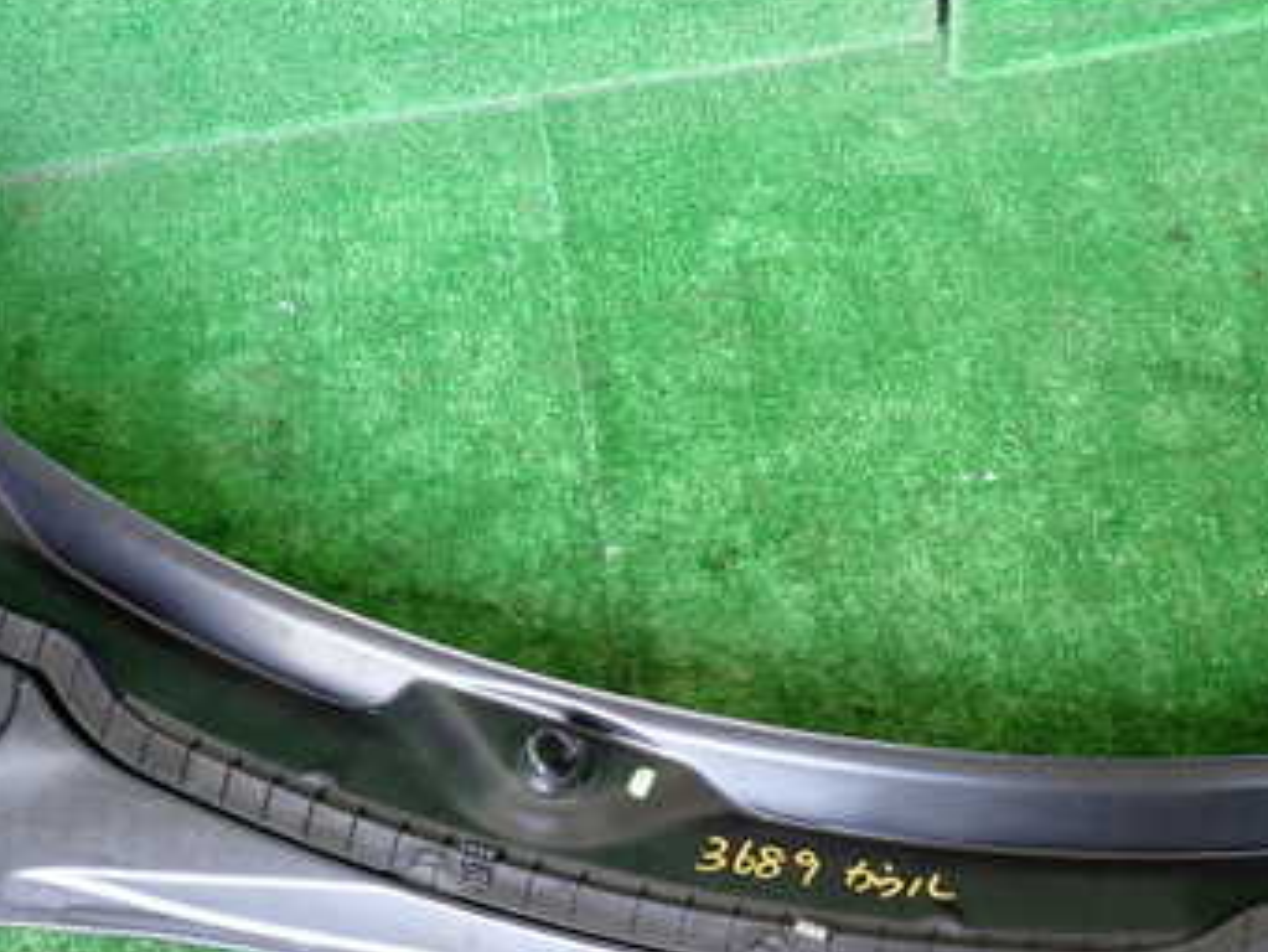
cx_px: 799
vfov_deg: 32.2
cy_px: 721
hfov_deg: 42.6
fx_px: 1612
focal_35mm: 44
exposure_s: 1/40
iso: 200
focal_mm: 4.5
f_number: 2
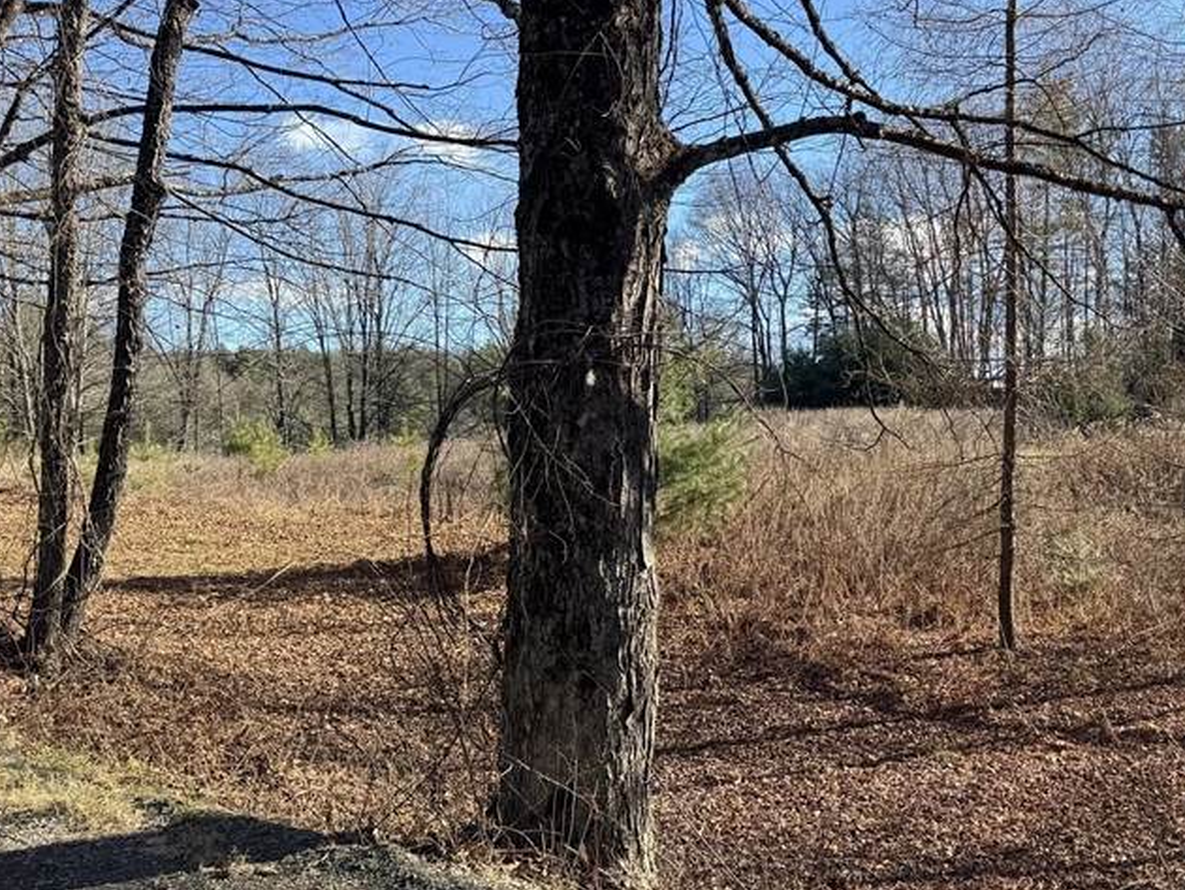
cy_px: 531
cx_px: 880
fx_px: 1336
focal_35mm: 39
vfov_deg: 36.7
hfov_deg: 46.2
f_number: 1.78
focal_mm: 6.76
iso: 80
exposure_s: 1/1261
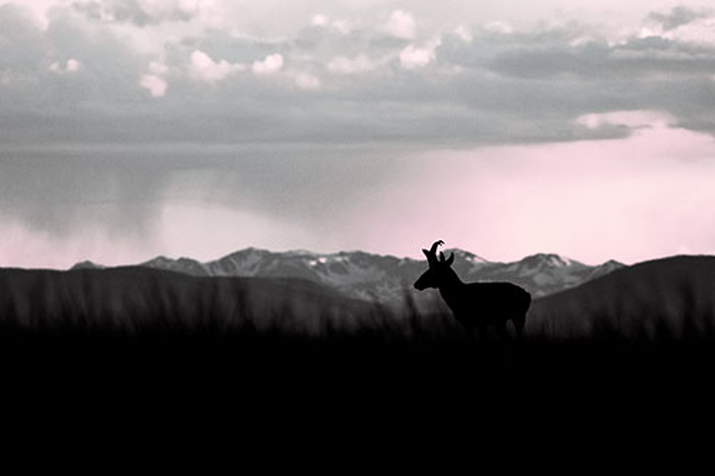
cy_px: 238
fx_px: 9728
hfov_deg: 4.2
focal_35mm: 490
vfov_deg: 2.8
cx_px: 358
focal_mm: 490
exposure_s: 1/500
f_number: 11
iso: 2500
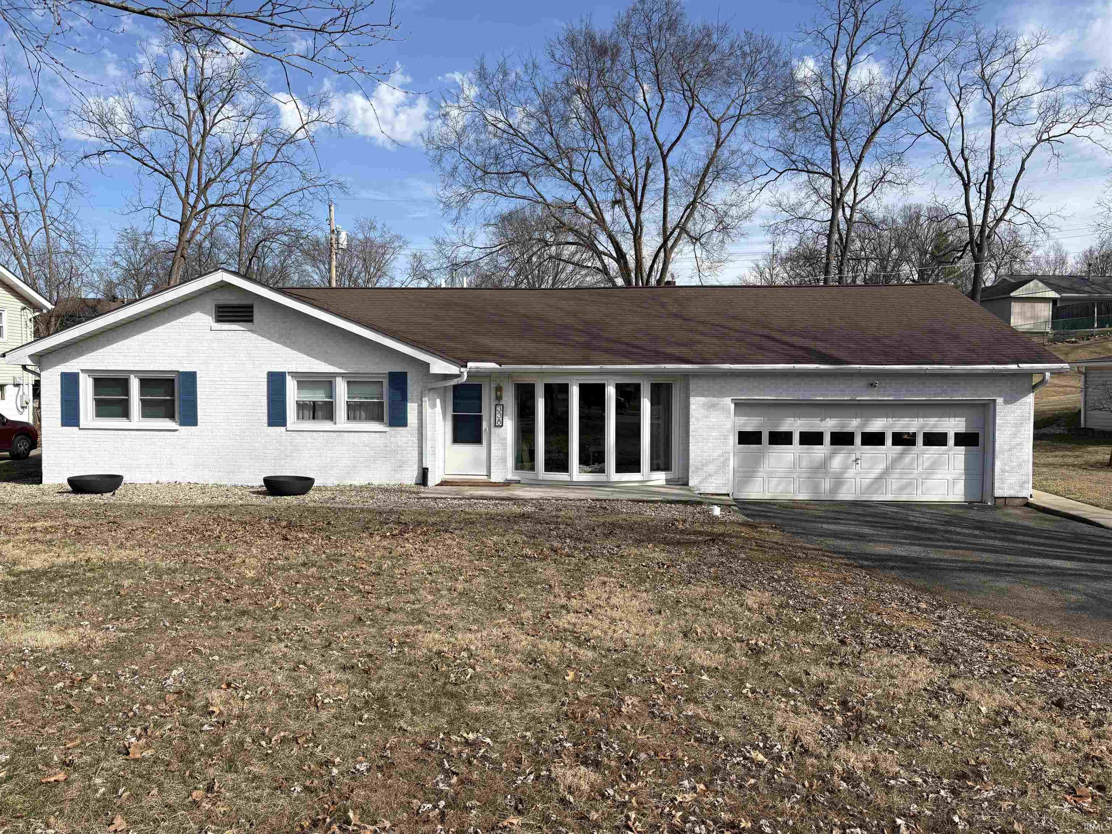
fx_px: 835
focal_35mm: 26
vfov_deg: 53.1
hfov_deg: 67.3
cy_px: 417
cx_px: 556
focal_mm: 5.96
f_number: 1.6
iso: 50
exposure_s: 1/3623
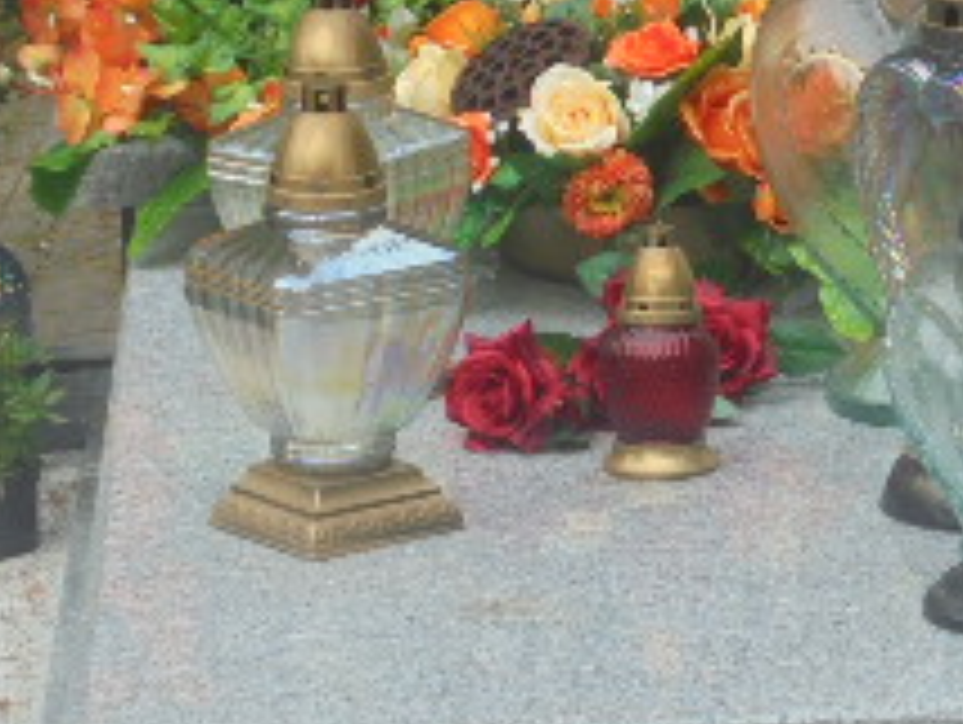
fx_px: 6071
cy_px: 346
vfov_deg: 6.8
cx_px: 860
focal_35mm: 218
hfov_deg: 9.0
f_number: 6.1
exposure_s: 1/100
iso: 100
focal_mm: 13.1
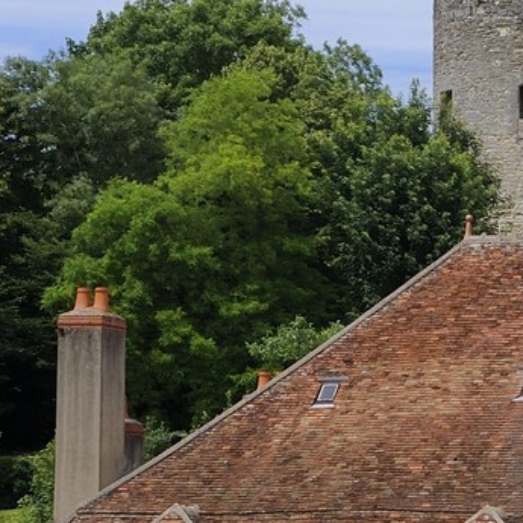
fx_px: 3231
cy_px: 510
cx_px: 1126
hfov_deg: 8.6
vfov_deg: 9.2
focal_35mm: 189
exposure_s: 1/160
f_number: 16
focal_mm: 48
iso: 200
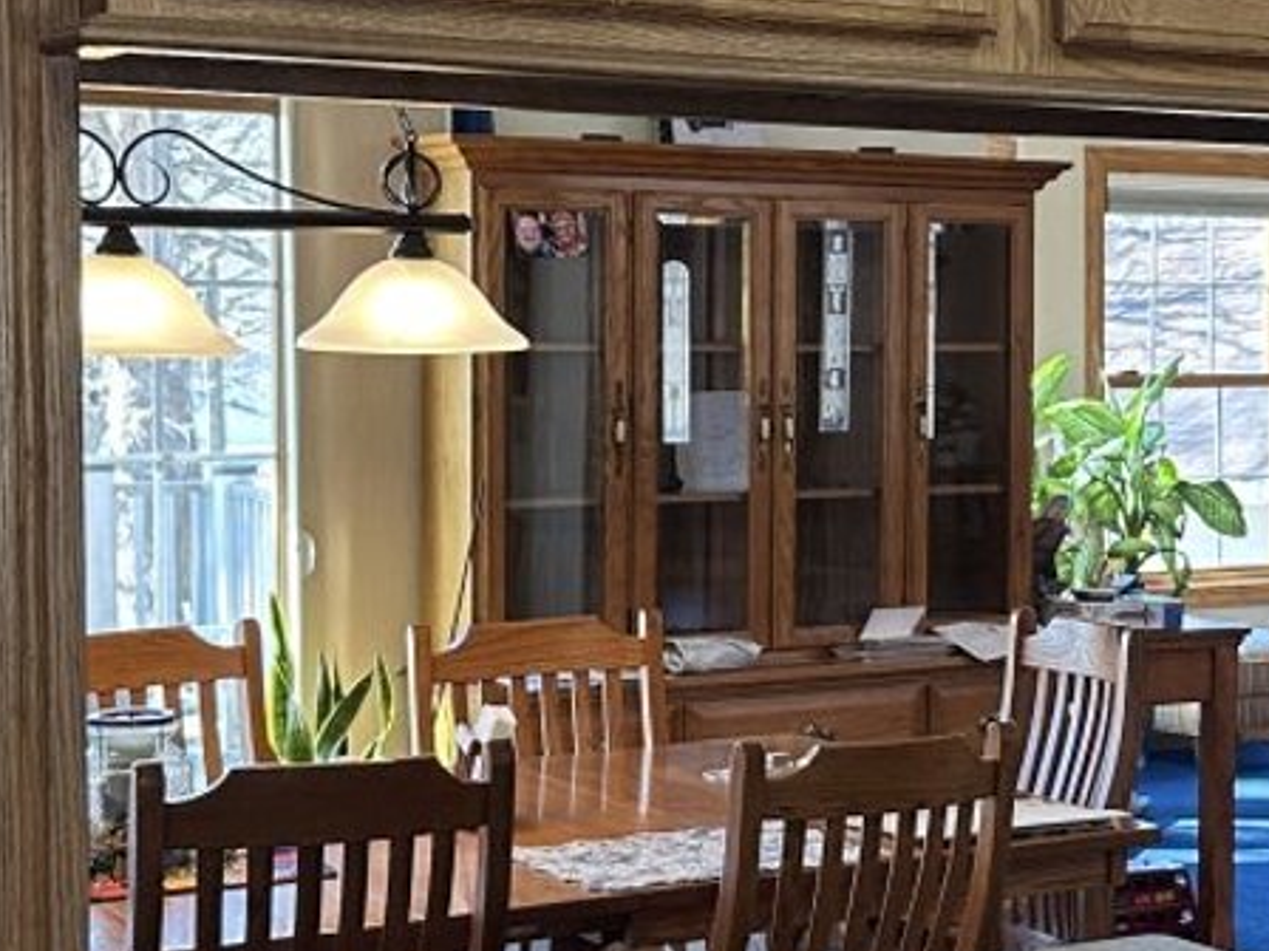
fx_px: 2969
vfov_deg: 18.2
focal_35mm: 81
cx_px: 1236
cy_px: 460
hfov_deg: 23.2
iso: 200
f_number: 1.78
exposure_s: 1/120
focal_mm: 6.86
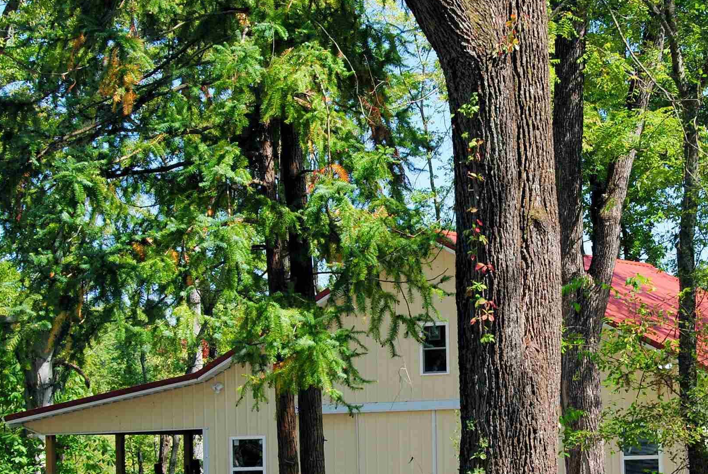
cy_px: 326
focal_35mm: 126
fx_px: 2481
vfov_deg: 10.9
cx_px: 527
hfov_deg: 16.2
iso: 200
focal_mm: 44
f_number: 8
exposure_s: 1/80
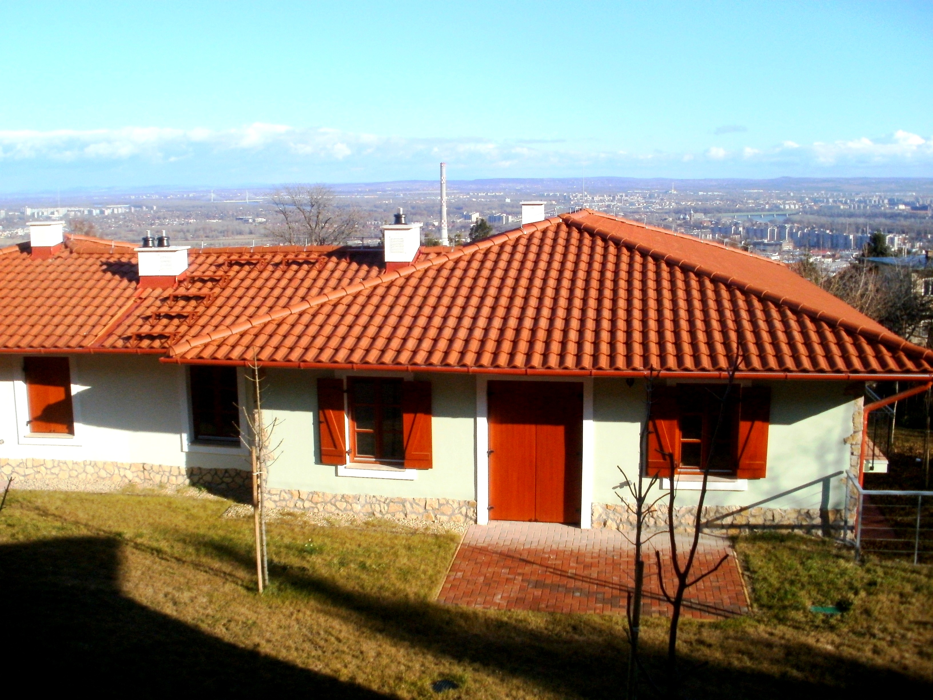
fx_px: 970
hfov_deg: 51.4
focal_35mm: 36
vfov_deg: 39.7
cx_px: 466
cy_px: 350
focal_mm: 6.3
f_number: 5.6
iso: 200
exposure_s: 1/2000
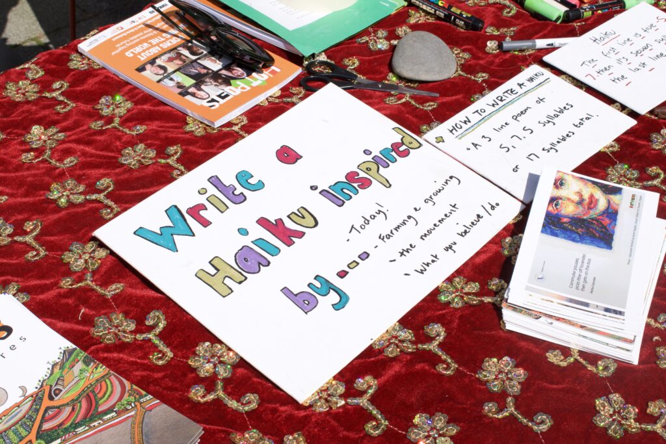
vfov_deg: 25.8
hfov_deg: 37.8
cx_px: 333
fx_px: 971
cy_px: 222
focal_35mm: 52
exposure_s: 1/1000
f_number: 16
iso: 640
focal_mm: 35
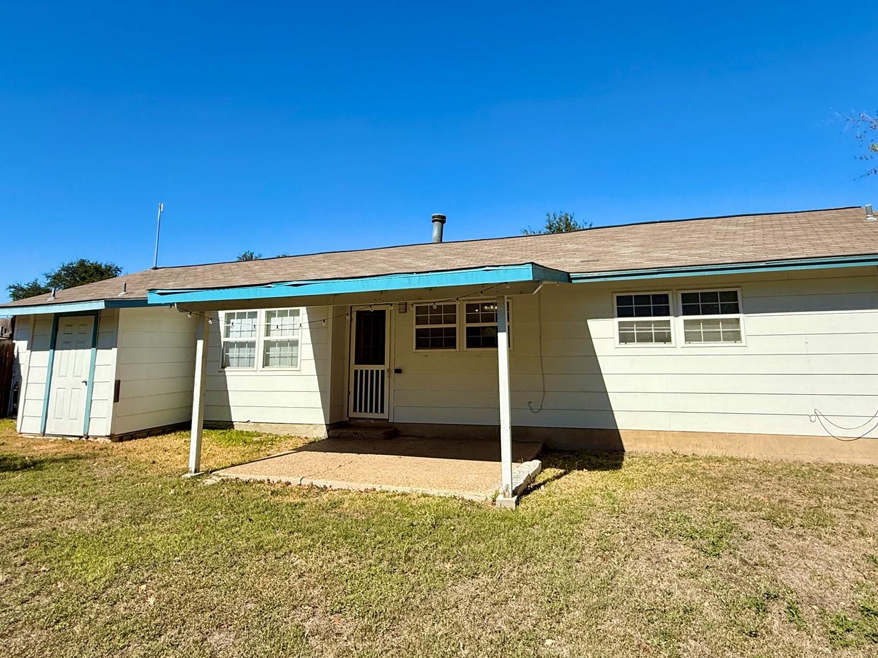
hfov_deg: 81.6
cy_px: 272
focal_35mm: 20
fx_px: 507
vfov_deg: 65.5
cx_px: 471
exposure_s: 1/2976
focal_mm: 2.22
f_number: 2.2
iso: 50
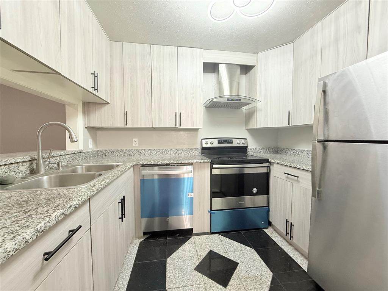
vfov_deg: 85.7
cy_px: 146
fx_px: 157
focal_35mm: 14
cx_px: 194
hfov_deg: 102.1
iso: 200
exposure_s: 1/60
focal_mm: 2.22
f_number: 2.2
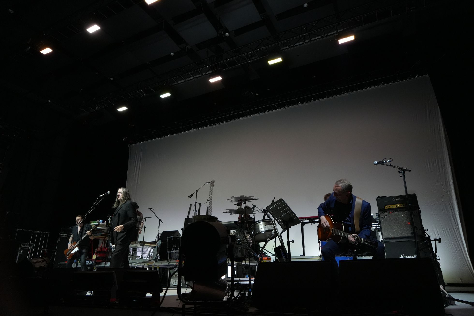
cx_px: 237
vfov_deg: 53.1
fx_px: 316
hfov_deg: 73.8
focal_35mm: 24
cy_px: 158
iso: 6400
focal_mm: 24
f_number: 5
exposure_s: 1/640
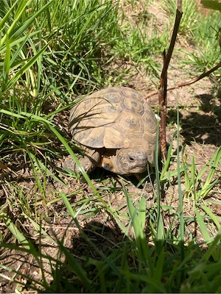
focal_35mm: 28
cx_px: 110
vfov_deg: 63.4
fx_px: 238
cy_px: 147
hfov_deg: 49.7
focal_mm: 3.99
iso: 20
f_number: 1.8
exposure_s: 1/1066
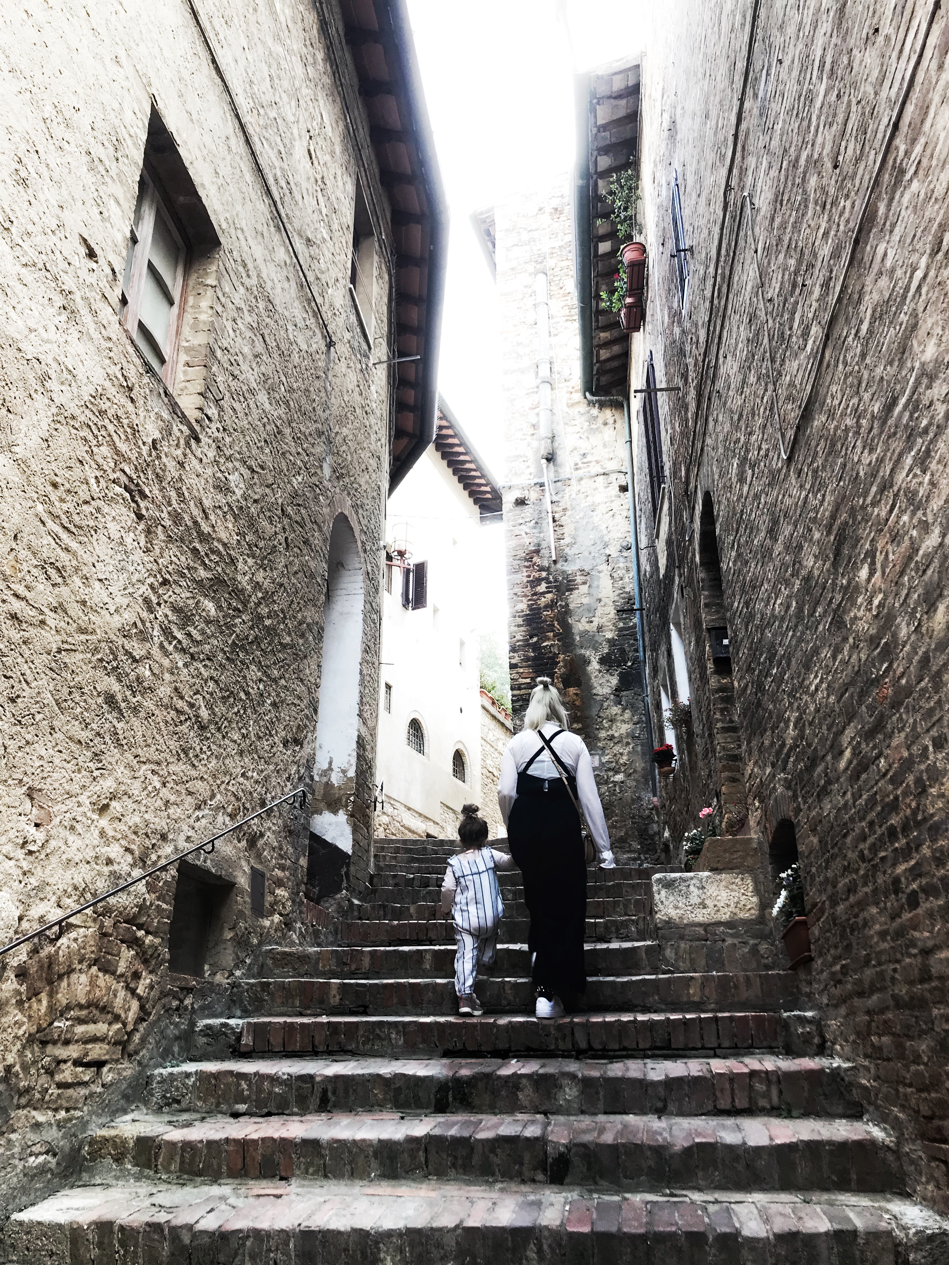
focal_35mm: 28
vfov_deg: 63.4
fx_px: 1023
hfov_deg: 49.7
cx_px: 474
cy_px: 632
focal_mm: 3.99
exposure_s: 1/100
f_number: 1.8
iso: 25
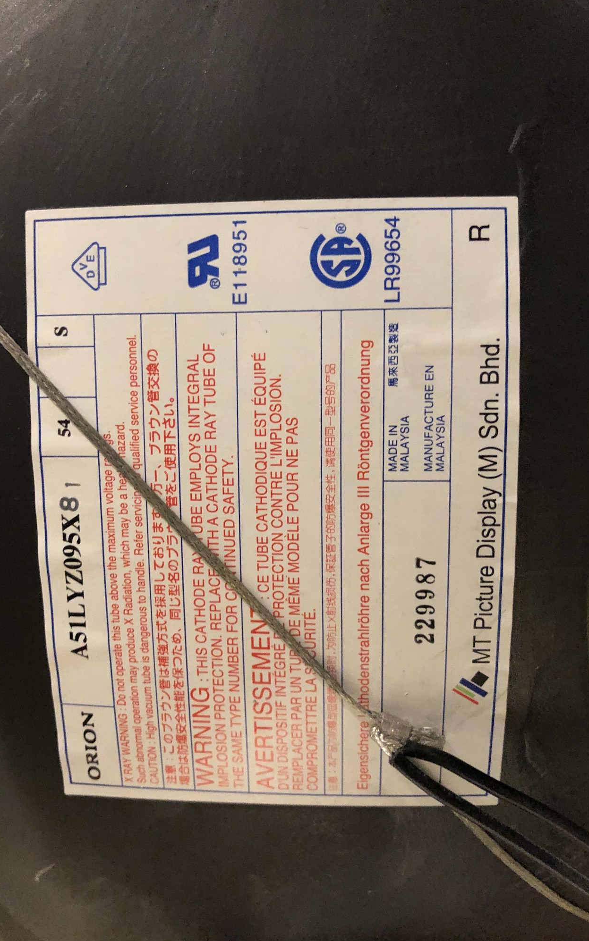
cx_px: 272
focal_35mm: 30
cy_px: 475
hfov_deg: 41.8
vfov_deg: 62.9
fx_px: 770
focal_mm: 4
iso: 100
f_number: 1.8
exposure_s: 1/5
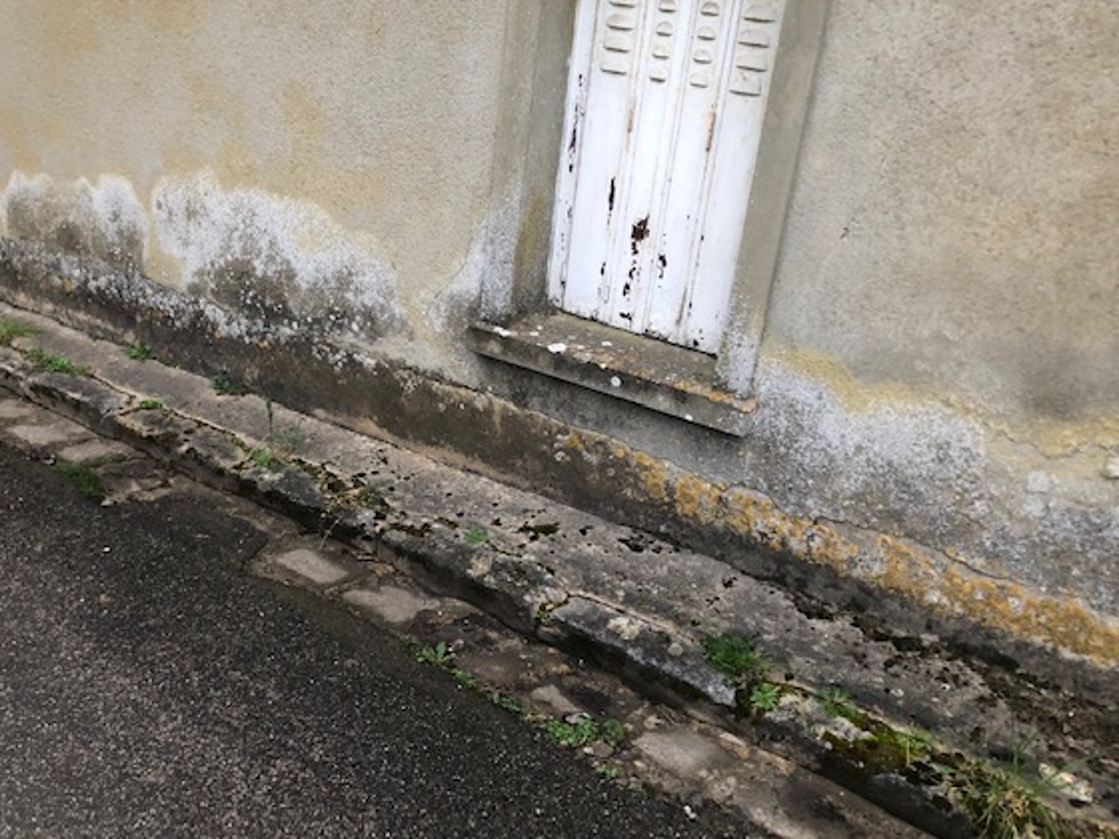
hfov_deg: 56.8
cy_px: 406
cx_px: 526
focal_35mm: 32
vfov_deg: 44.2
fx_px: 1034
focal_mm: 3.99
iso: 25
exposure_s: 1/30
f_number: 1.8
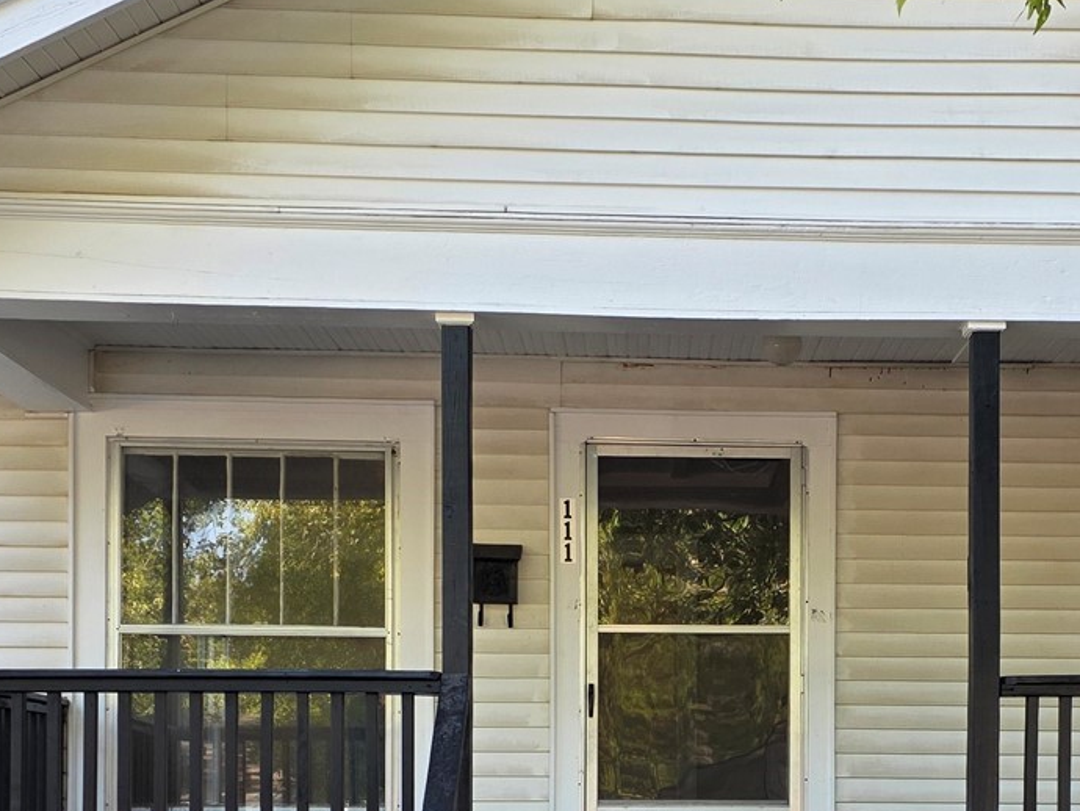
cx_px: 756
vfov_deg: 22.2
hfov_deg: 29.9
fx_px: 1997
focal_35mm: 64
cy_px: 784
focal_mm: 6.3
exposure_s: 1/180
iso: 40
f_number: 1.7
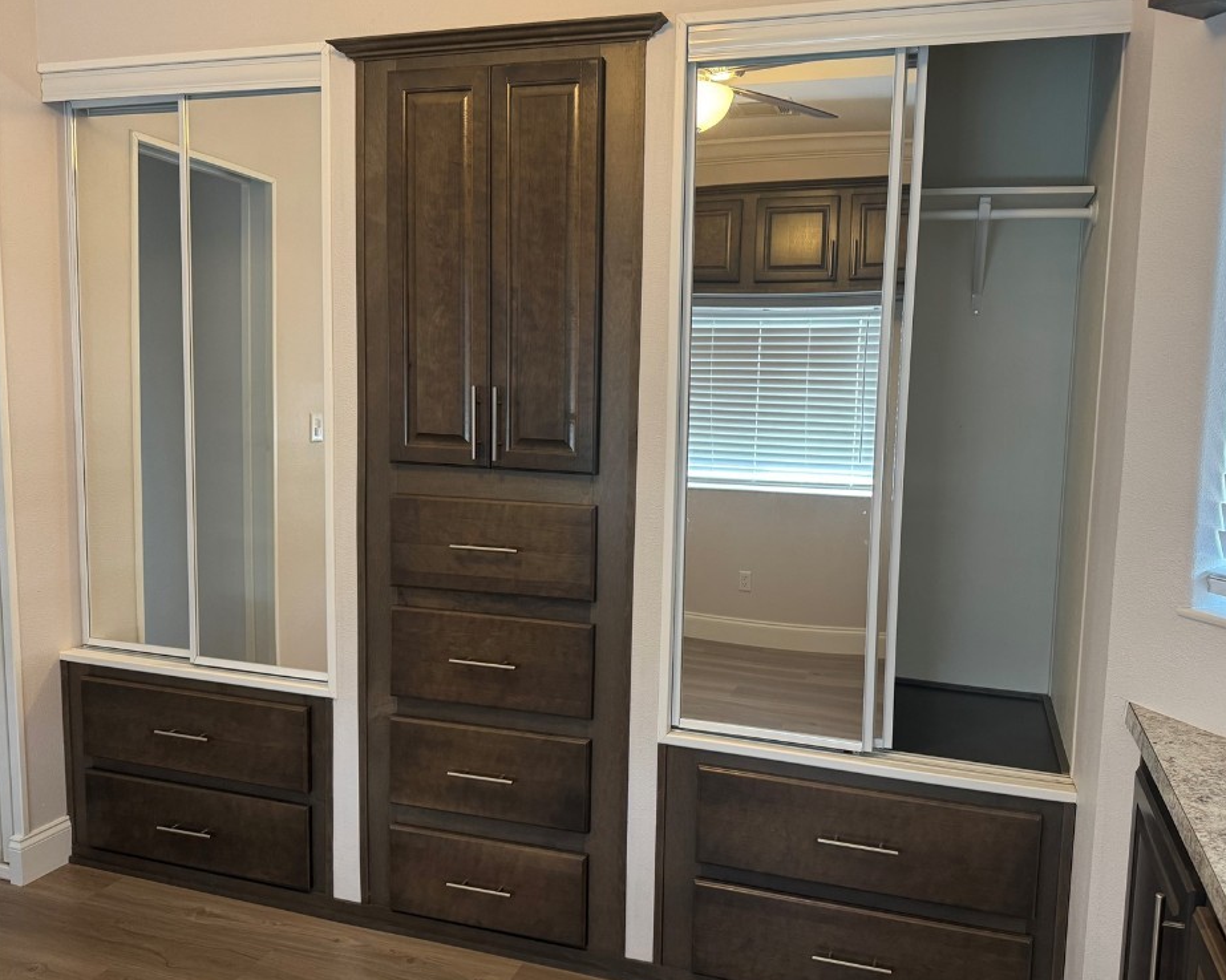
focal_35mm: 26
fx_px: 943
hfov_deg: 65.9
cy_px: 481
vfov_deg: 54.9
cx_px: 675
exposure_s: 1/60
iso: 250
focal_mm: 6.76
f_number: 1.78
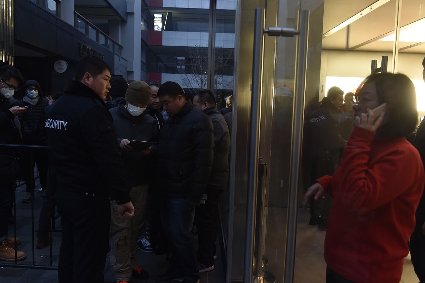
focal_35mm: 29
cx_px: 212
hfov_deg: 63.7
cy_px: 142
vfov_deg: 44.9
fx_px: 342
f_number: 4
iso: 1600
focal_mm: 29
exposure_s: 1/100
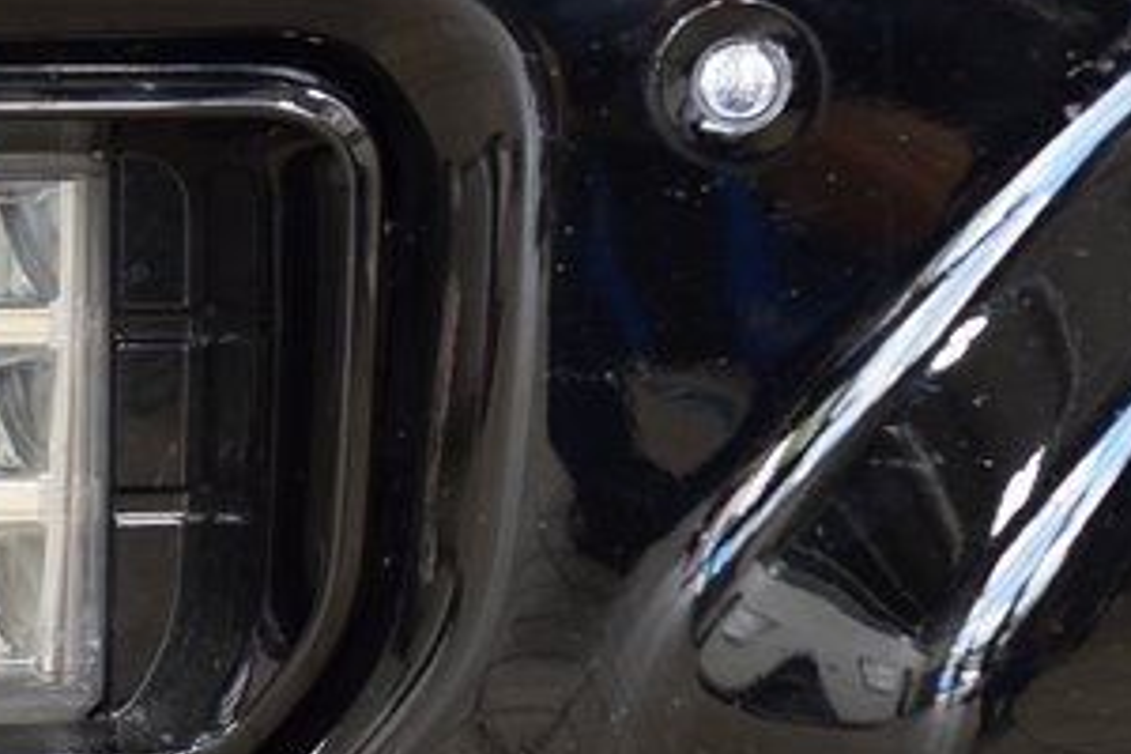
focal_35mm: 224
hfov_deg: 9.1
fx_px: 7037
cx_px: 68
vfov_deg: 6.1
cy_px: 458
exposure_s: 1/30
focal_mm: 70
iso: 1600
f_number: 5
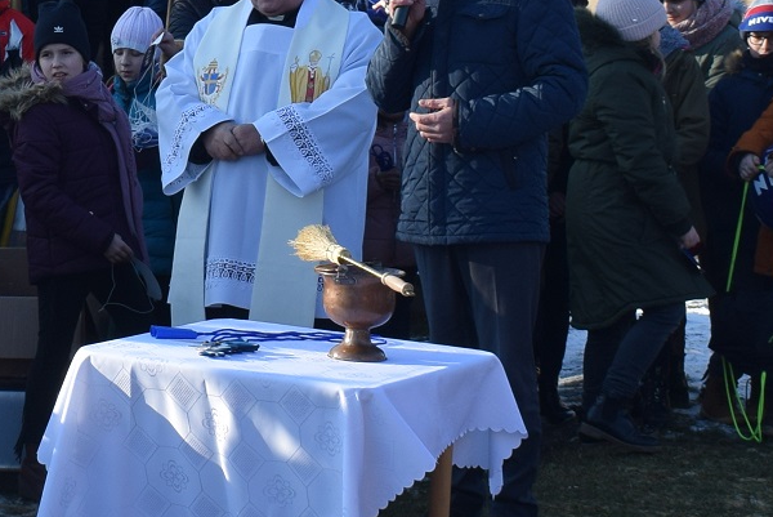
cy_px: 30
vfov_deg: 9.4
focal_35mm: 146
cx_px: 31
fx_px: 3137
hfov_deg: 13.9
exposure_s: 1/250
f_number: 8
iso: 200
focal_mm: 26
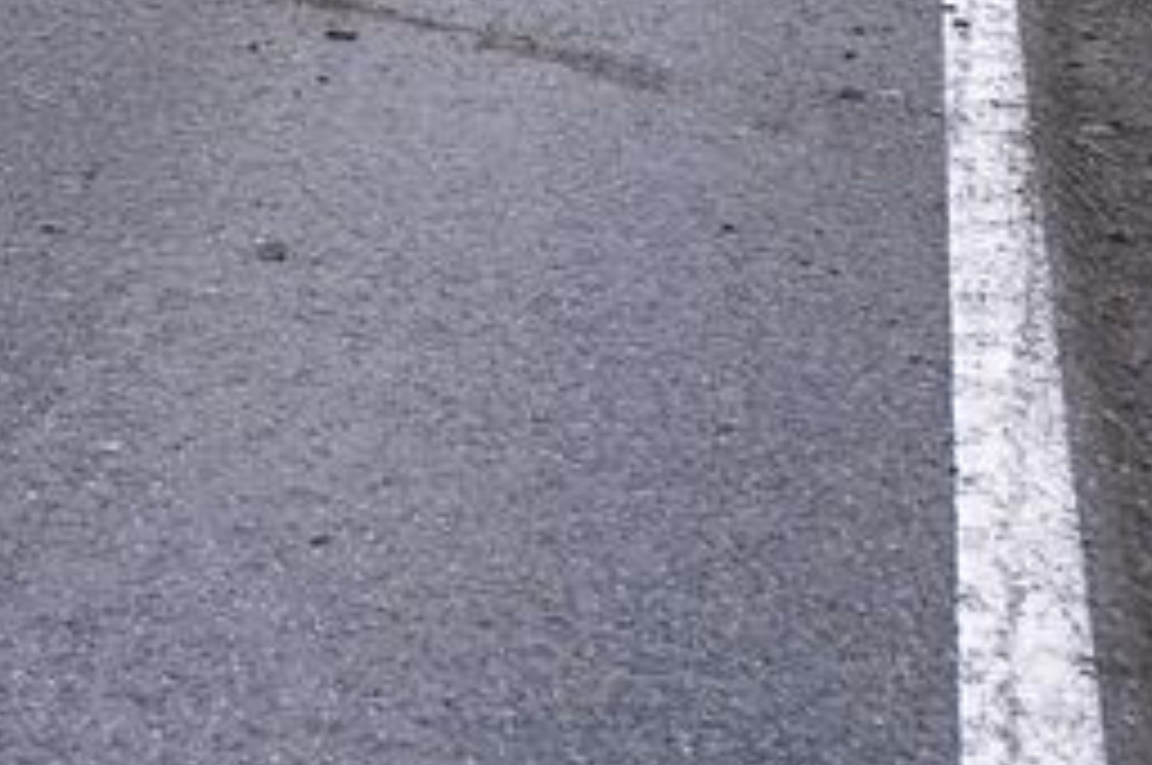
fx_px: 3984
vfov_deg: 10.6
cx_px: 742
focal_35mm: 125
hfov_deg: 16.4
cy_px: -313
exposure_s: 1/100
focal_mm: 25
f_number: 5
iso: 640
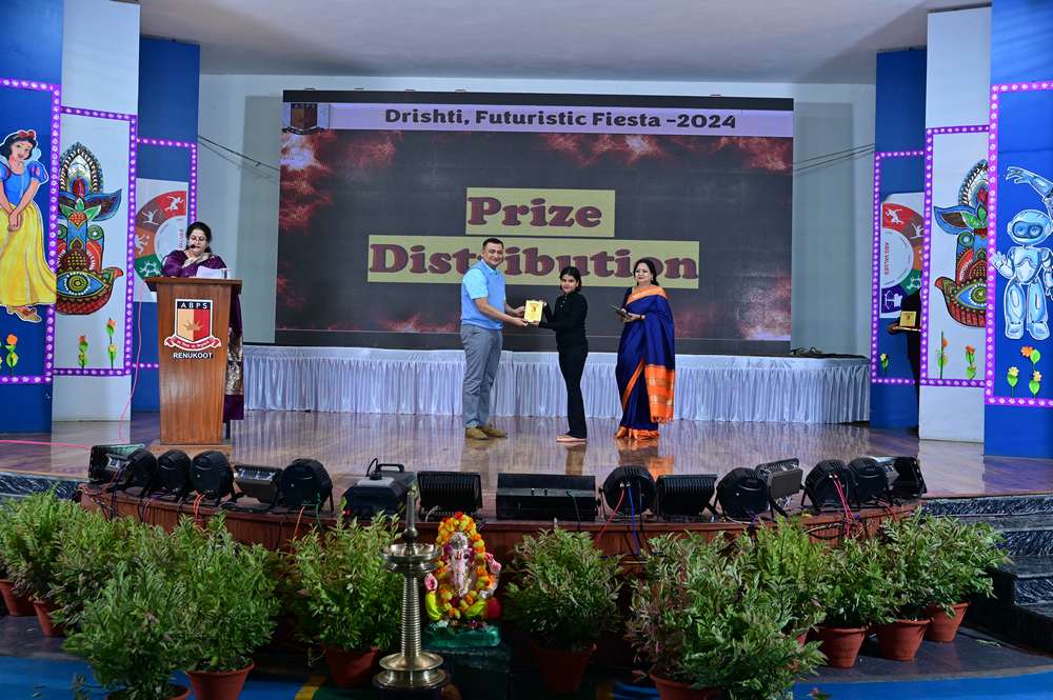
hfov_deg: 50.7
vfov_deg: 35.0
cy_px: 350
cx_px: 526
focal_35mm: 38
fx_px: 1111
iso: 125
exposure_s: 1/125
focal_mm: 38
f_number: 5
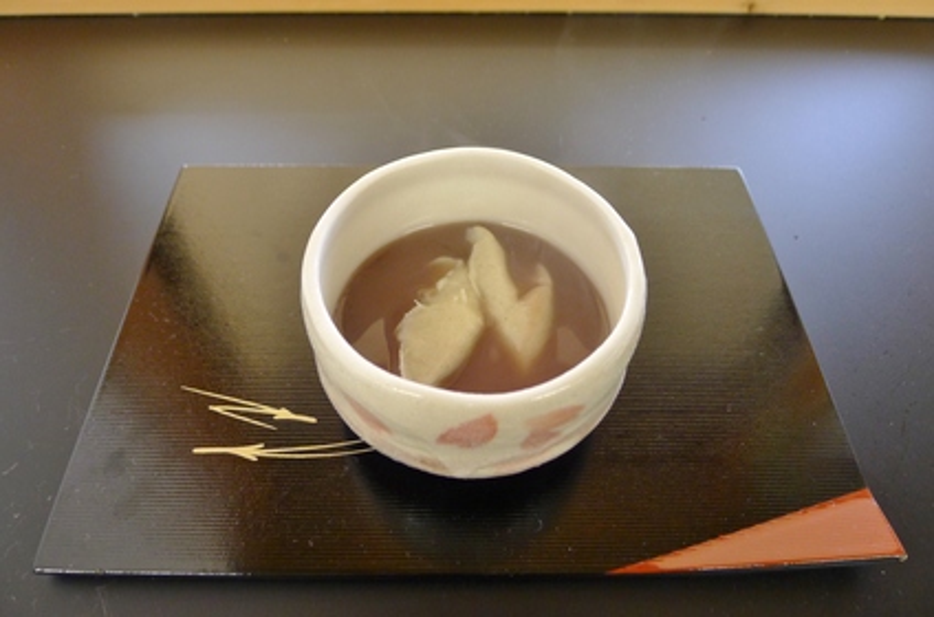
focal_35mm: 24
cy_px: 308
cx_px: 467
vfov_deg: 52.8
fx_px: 621
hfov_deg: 73.9
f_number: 2
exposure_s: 1/60
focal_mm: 5.1
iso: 250
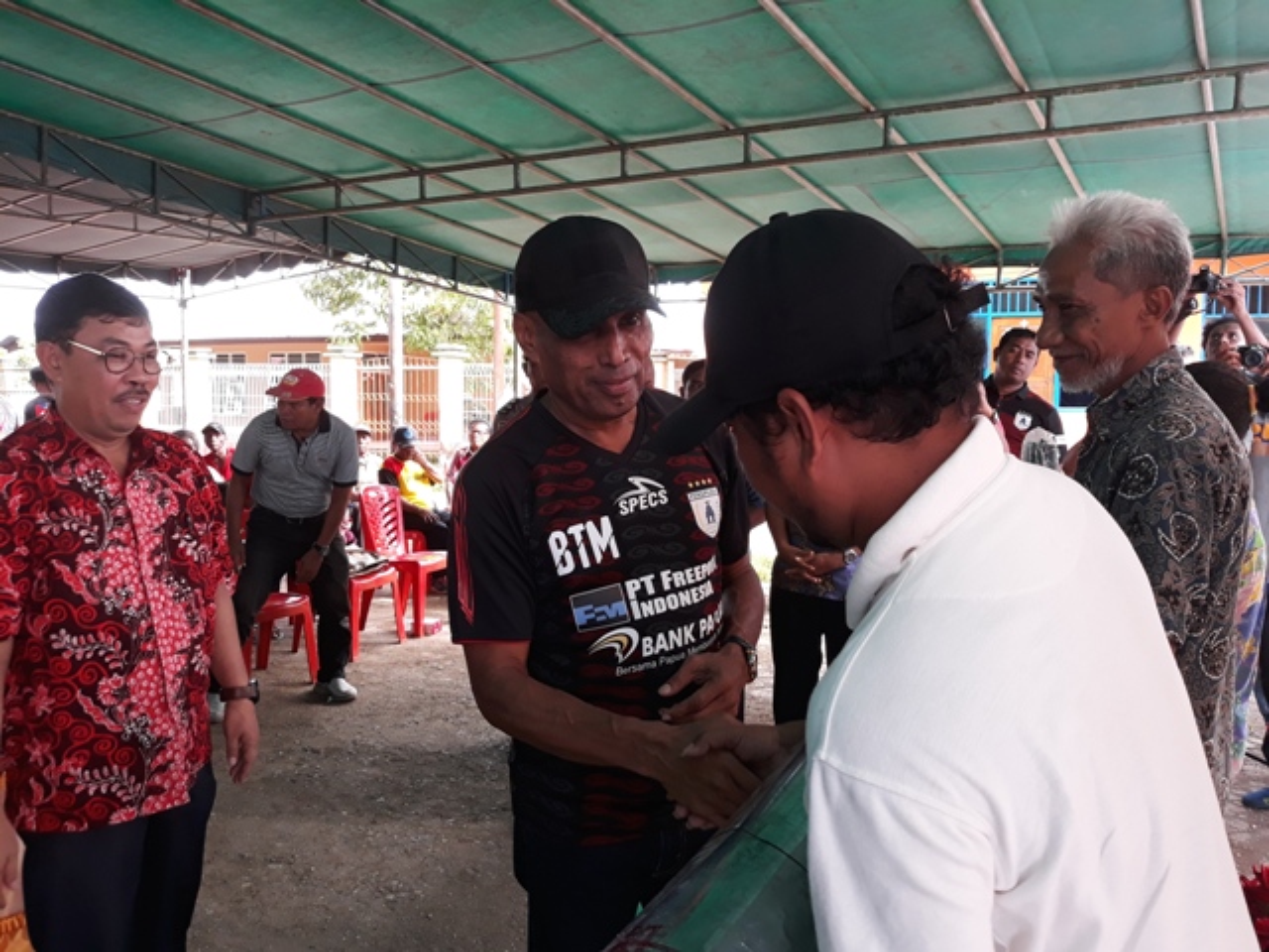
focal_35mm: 27
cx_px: 634
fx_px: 990
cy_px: 476
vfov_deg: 51.4
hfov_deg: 65.3
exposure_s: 1/100
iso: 80
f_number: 1.7
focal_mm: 3.71
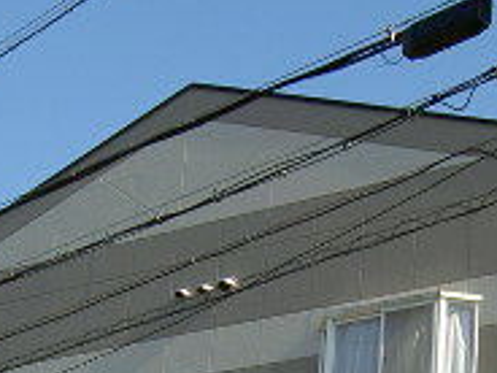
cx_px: 478
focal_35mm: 118
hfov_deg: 16.4
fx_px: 1694
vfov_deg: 12.3
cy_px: 443
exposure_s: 1/250
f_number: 4.7
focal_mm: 5.6
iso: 50
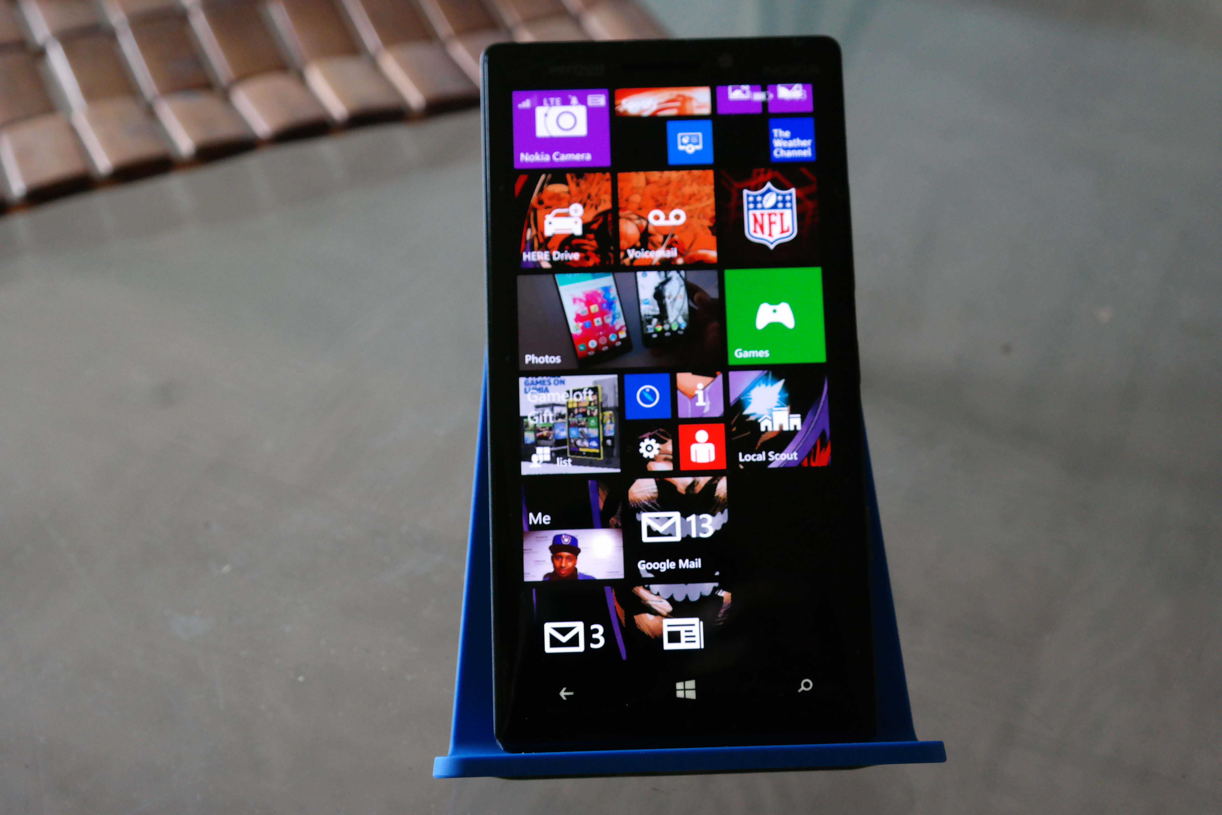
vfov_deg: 24.2
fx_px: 1901
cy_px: 408
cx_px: 611
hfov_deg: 35.6
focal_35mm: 56
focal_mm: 37
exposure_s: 1/60
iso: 1600
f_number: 4.5
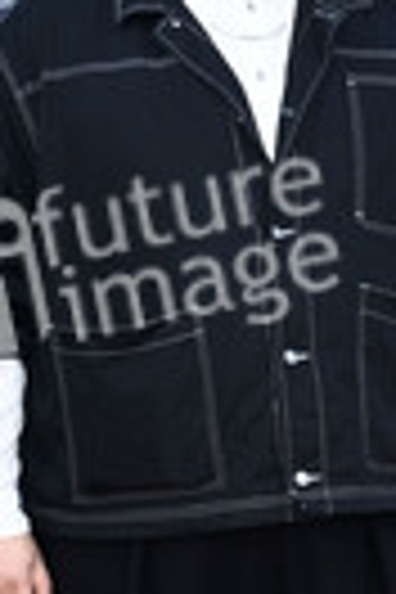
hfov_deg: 8.7
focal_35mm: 157
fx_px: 2590
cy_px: 490
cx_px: 238
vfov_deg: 13.0
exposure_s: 1/250
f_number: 5.6
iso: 640
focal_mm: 52
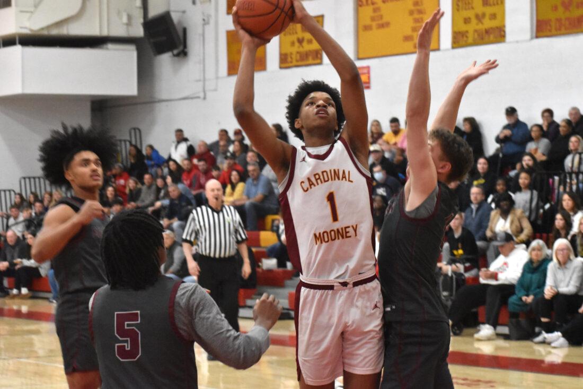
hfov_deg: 17.1
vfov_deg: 11.4
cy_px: 194
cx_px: 292
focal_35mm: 120
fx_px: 1943
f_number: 6.3
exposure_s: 1/200
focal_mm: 80
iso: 6400
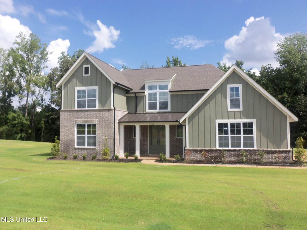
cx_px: 154
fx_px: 248
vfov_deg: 49.7
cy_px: 115
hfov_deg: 63.4
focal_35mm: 28
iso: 64
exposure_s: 1/160
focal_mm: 5.1
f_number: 8.6
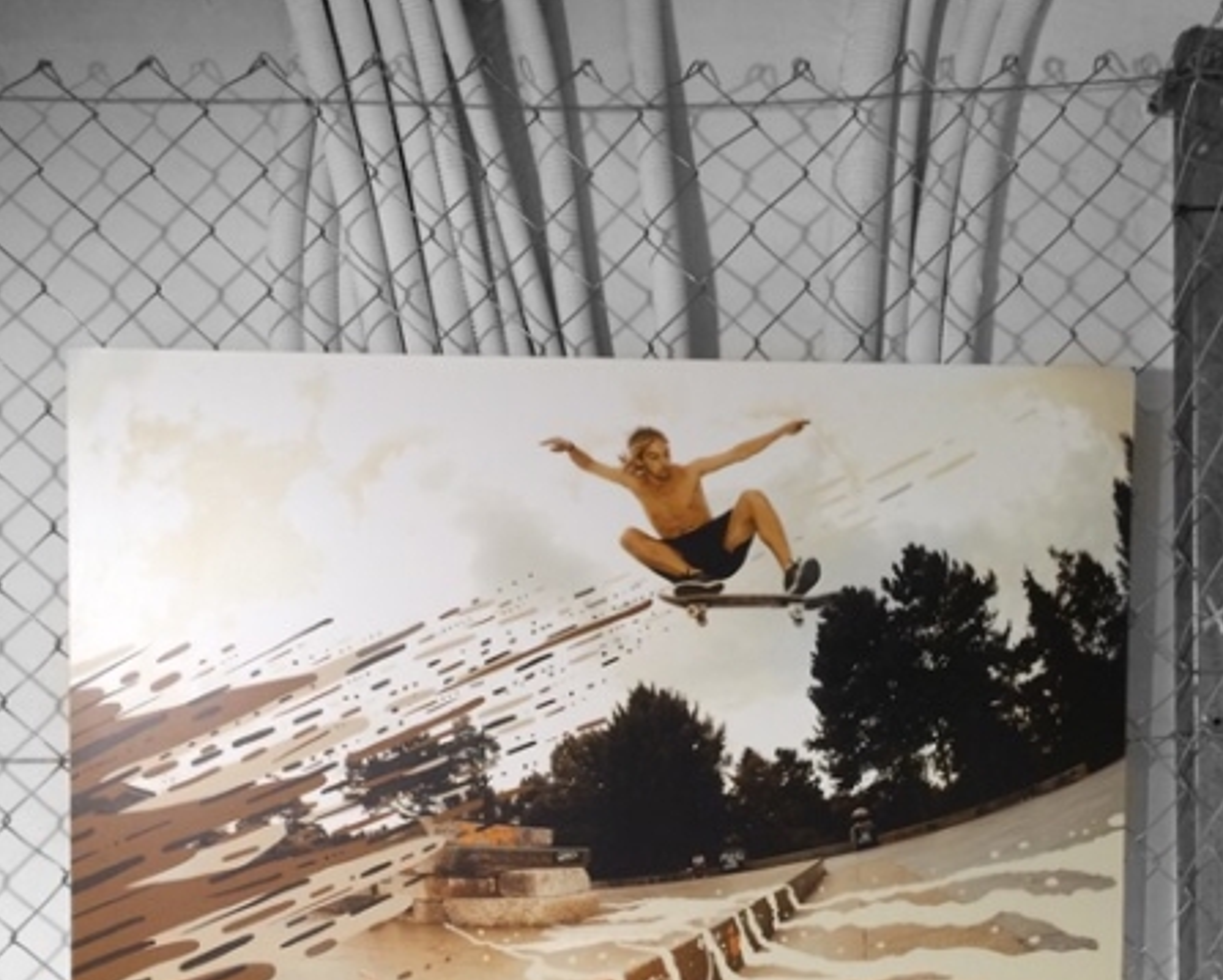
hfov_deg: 47.9
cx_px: 610
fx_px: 1376
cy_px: 660
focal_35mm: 38
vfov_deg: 38.7
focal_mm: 4.15
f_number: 2.2
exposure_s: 1/33
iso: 125
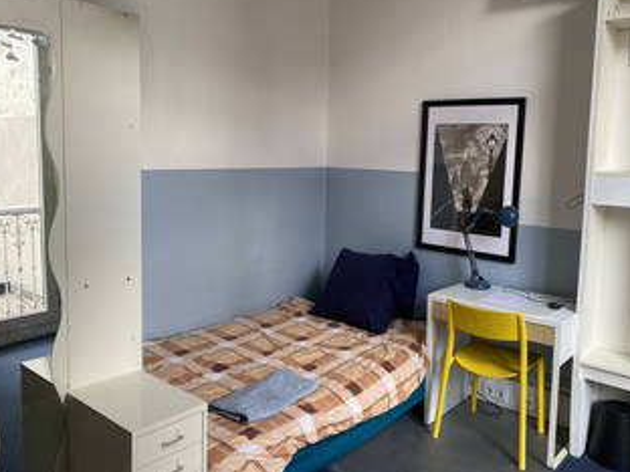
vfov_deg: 46.7
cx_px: 339
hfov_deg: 59.9
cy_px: 210
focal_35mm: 30
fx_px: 546
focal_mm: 4.25
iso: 50
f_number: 1.8
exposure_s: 1/121
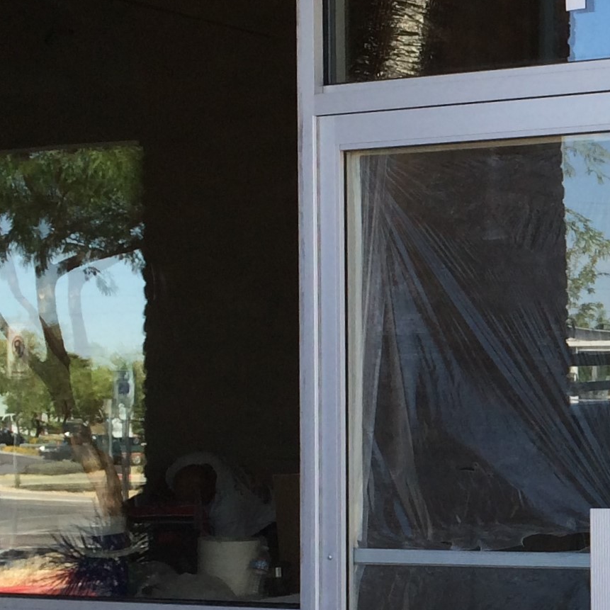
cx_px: 785
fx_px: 1715
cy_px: 427
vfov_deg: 20.1
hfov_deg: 18.8
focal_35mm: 86
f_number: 2.2
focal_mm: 4.12
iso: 32
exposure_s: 1/311
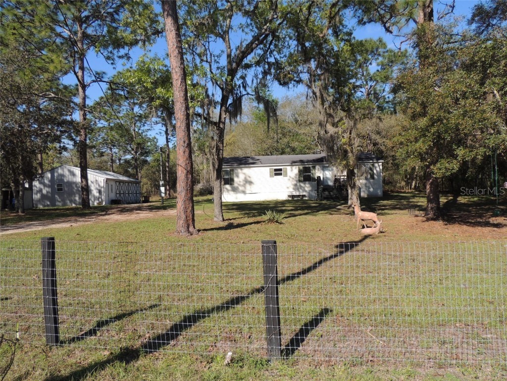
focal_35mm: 24
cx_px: 254
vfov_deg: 56.8
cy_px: 190
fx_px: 352
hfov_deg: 71.6
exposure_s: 1/1000
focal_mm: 4.3
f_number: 3
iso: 100
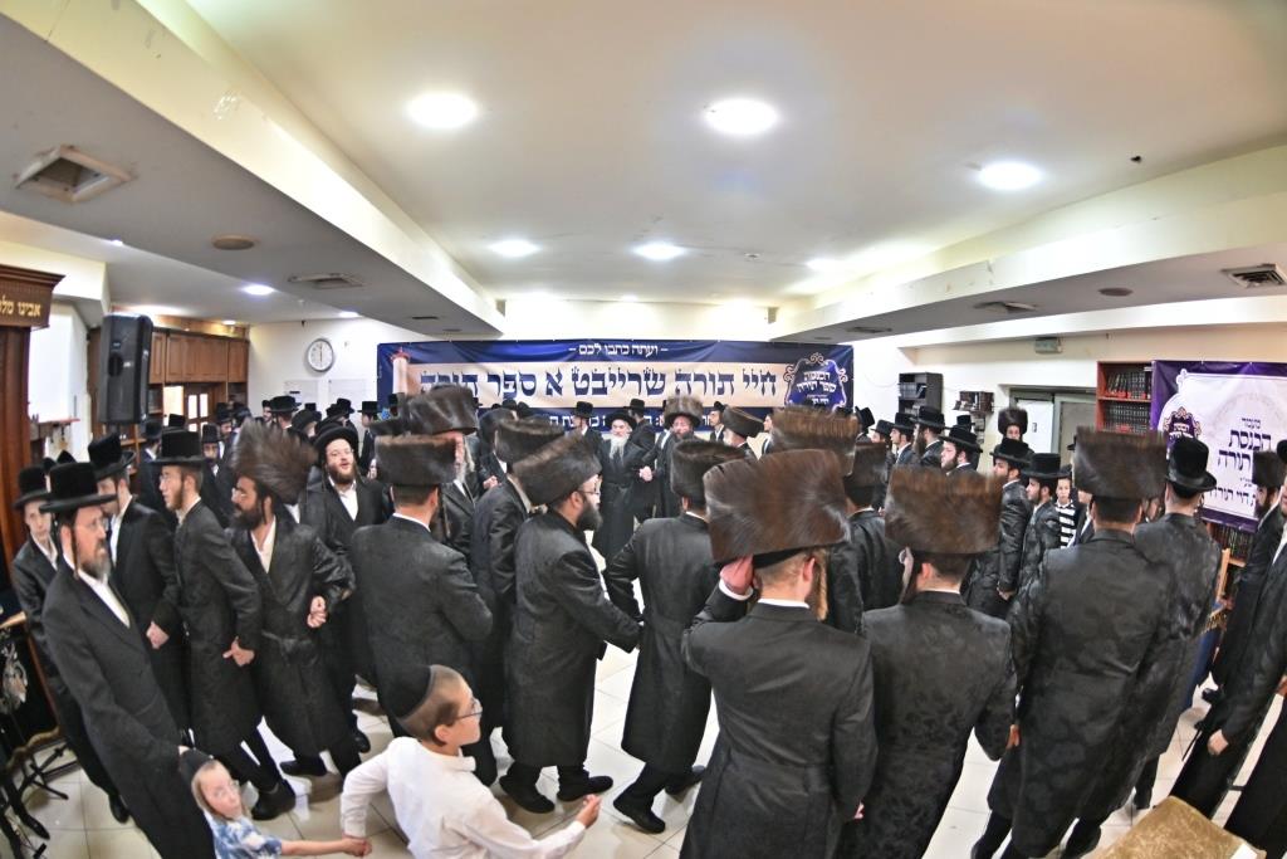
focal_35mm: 15
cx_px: 644
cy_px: 430
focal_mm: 10.5
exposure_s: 1/160
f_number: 2.8
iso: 1000
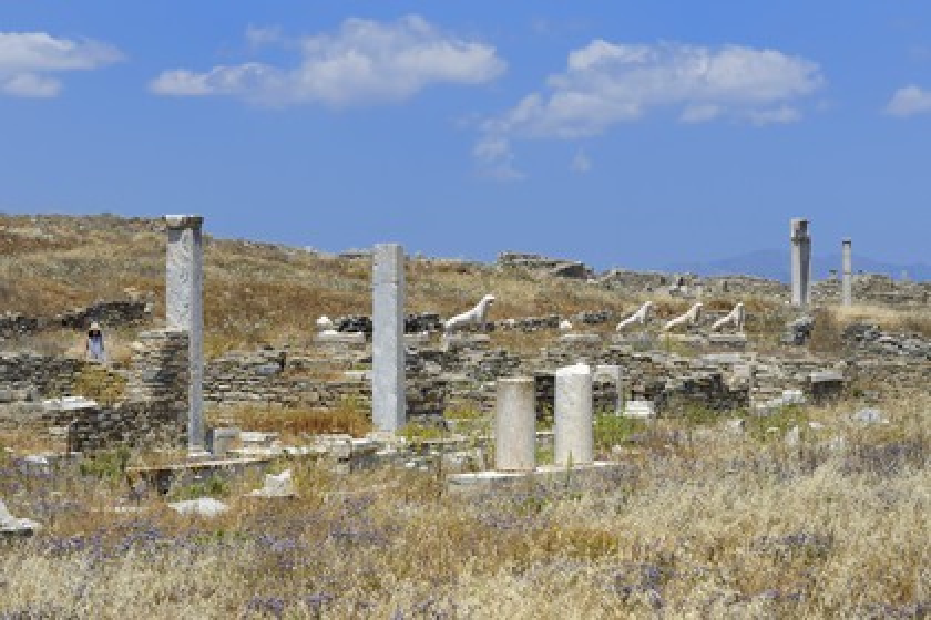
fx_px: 2534
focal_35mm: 98
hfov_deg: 20.8
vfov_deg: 14.0
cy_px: 310
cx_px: 466
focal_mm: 98
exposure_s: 1/320
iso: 200
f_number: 11
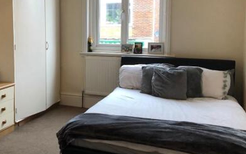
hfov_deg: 44.1
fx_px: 295
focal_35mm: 44
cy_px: 59
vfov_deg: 29.1
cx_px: 68
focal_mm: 4
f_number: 1.8
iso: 40
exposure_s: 1/25
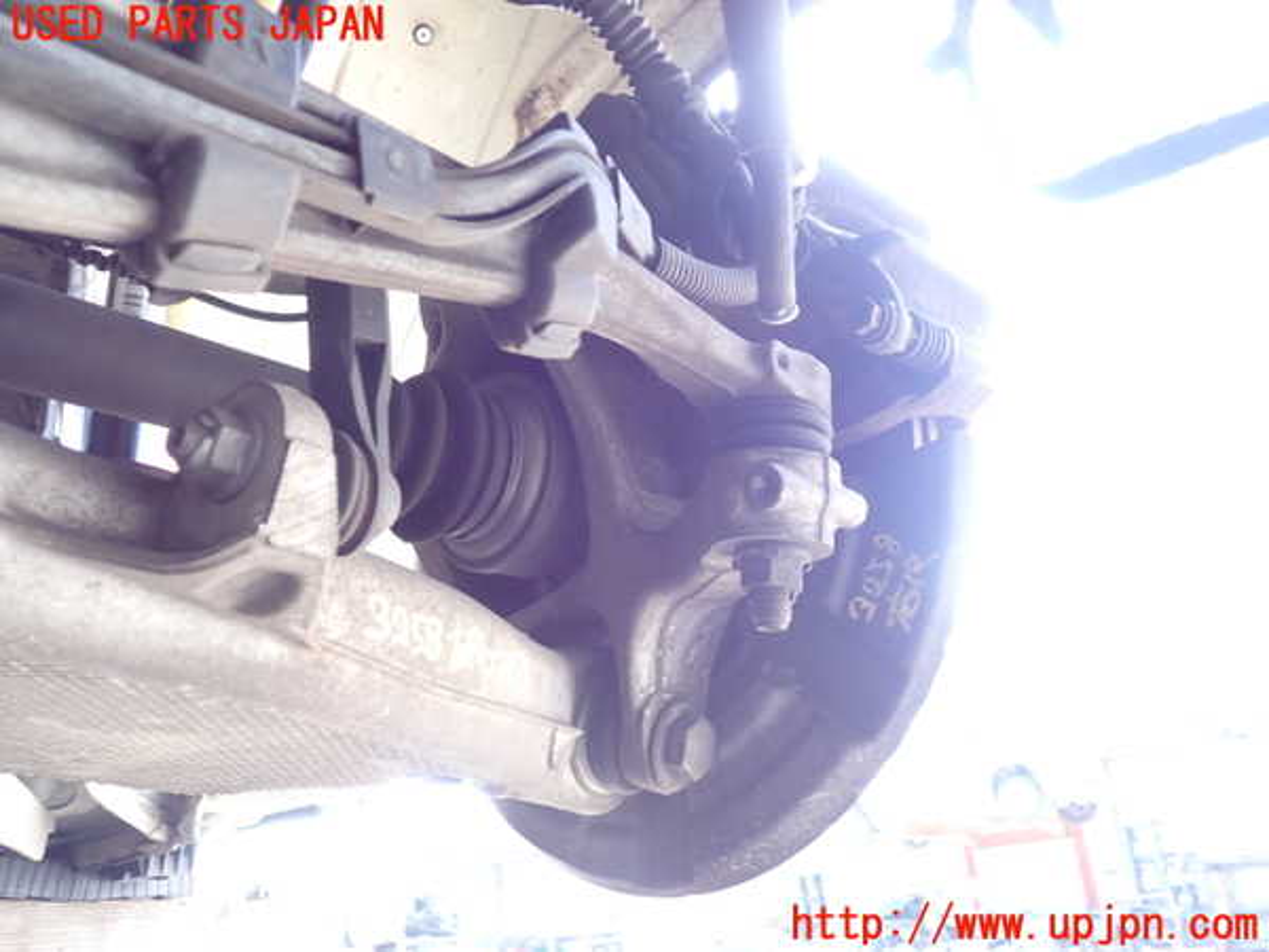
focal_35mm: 30
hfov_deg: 60.0
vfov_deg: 46.8
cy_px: 476
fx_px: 1100
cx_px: 634
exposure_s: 1/50
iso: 200
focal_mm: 5.4
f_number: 2.3
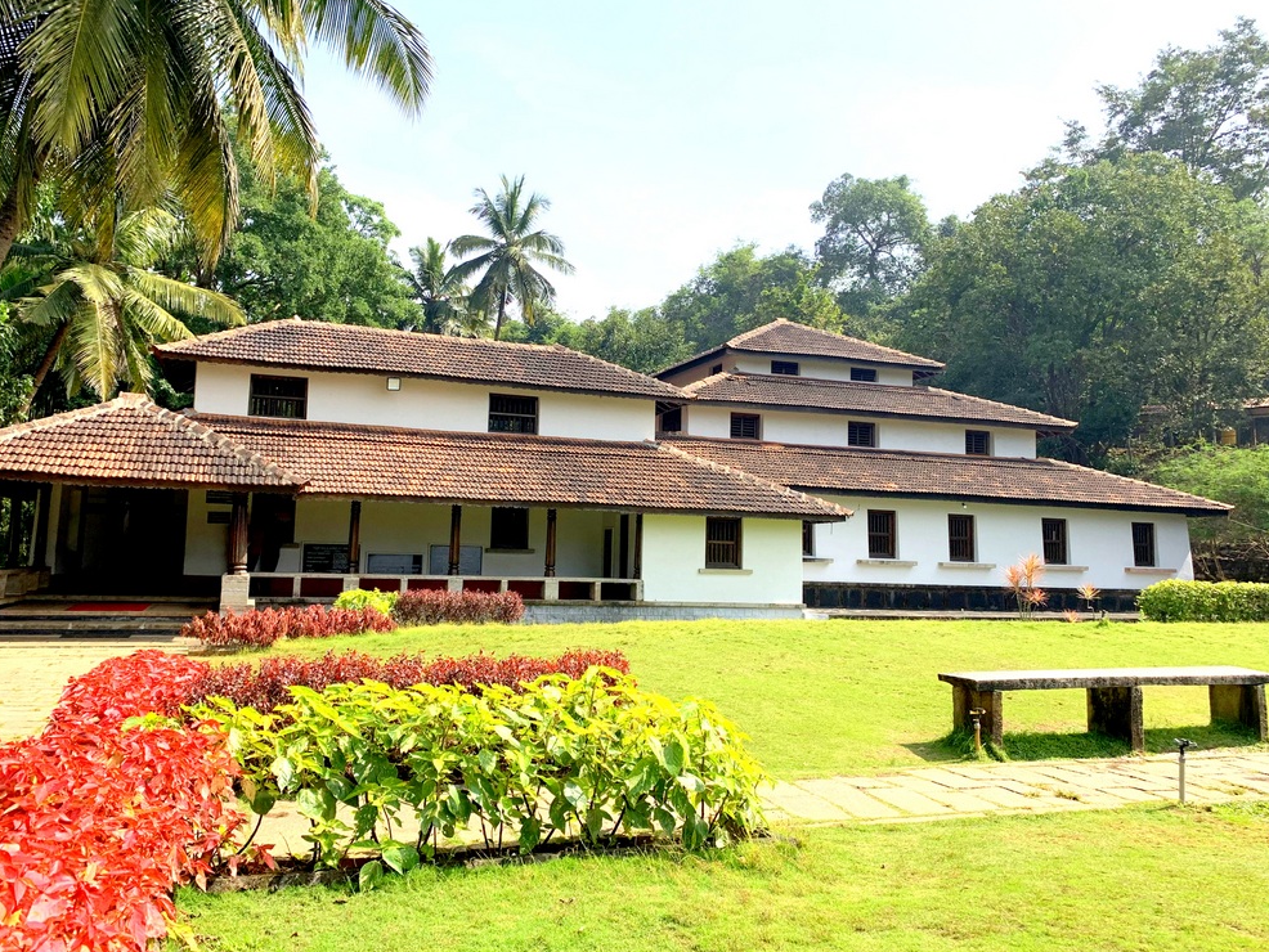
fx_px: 990
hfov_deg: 65.3
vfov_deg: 51.4
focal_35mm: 27
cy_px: 462
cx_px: 624
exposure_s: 1/1953
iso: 25
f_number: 1.8
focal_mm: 4.25
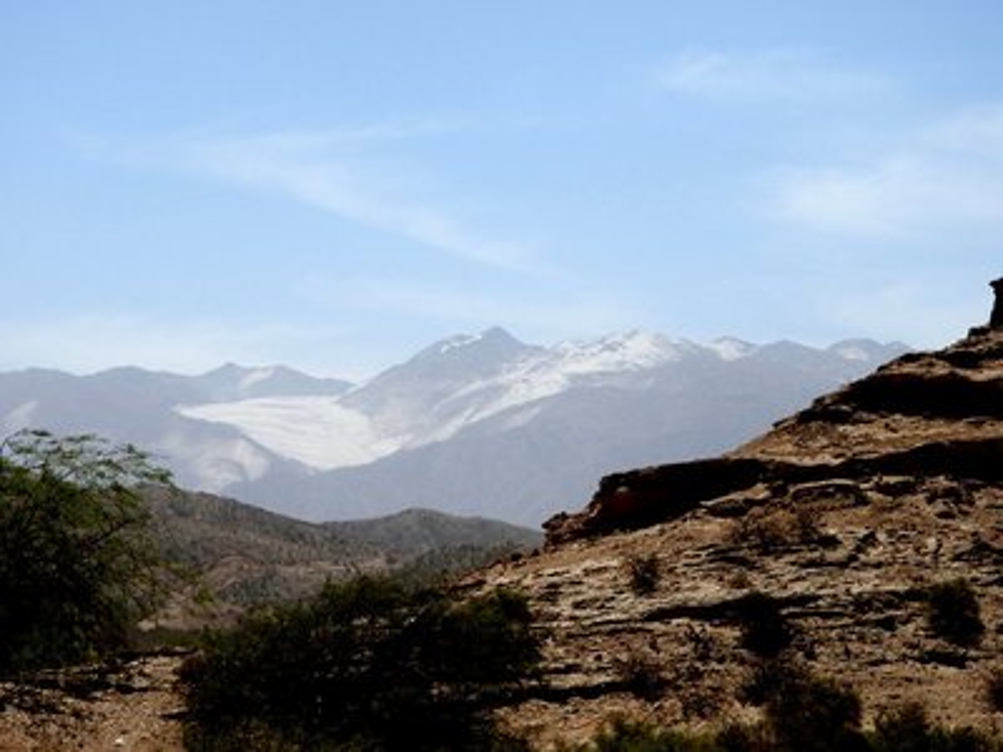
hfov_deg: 11.0
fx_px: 5216
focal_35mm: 180
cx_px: 502
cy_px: 376
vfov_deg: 8.2
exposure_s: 1/1250
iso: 100
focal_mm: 32.2
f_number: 5.3
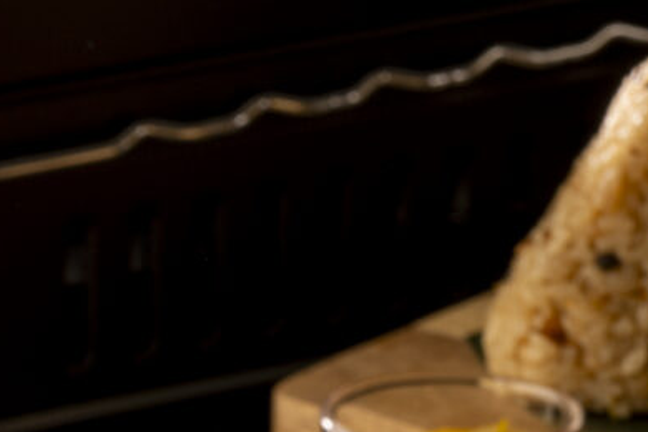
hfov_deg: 4.7
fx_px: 7973
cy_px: 651
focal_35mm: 443
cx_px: 168
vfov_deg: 3.1
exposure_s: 1
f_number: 11
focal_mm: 90
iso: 100
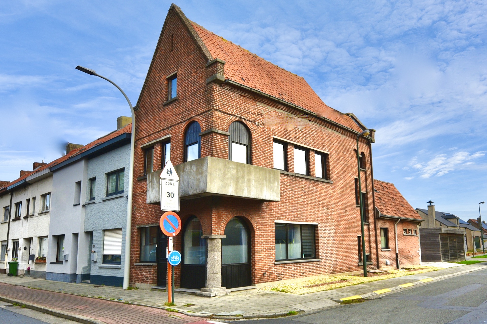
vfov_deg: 81.2
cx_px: 244
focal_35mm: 14
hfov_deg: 104.3
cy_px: 162
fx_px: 189
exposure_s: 1/320
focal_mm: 14
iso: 200
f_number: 9
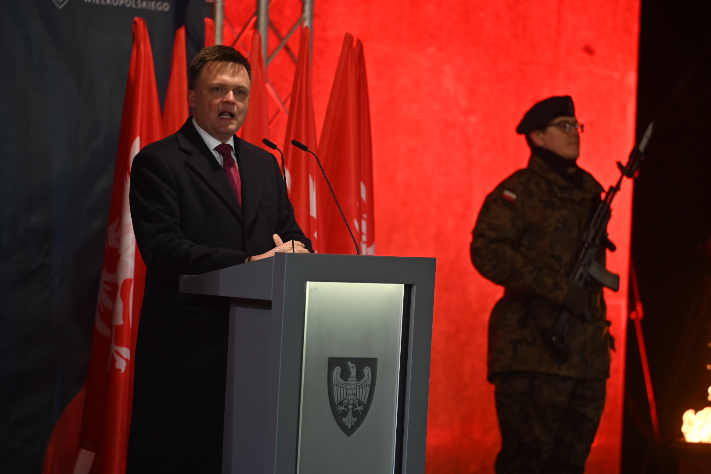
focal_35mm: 180
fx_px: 3555
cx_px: 356
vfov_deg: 7.6
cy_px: 237
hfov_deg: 11.4
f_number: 2.8
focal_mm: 180
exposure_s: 1/200
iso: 280
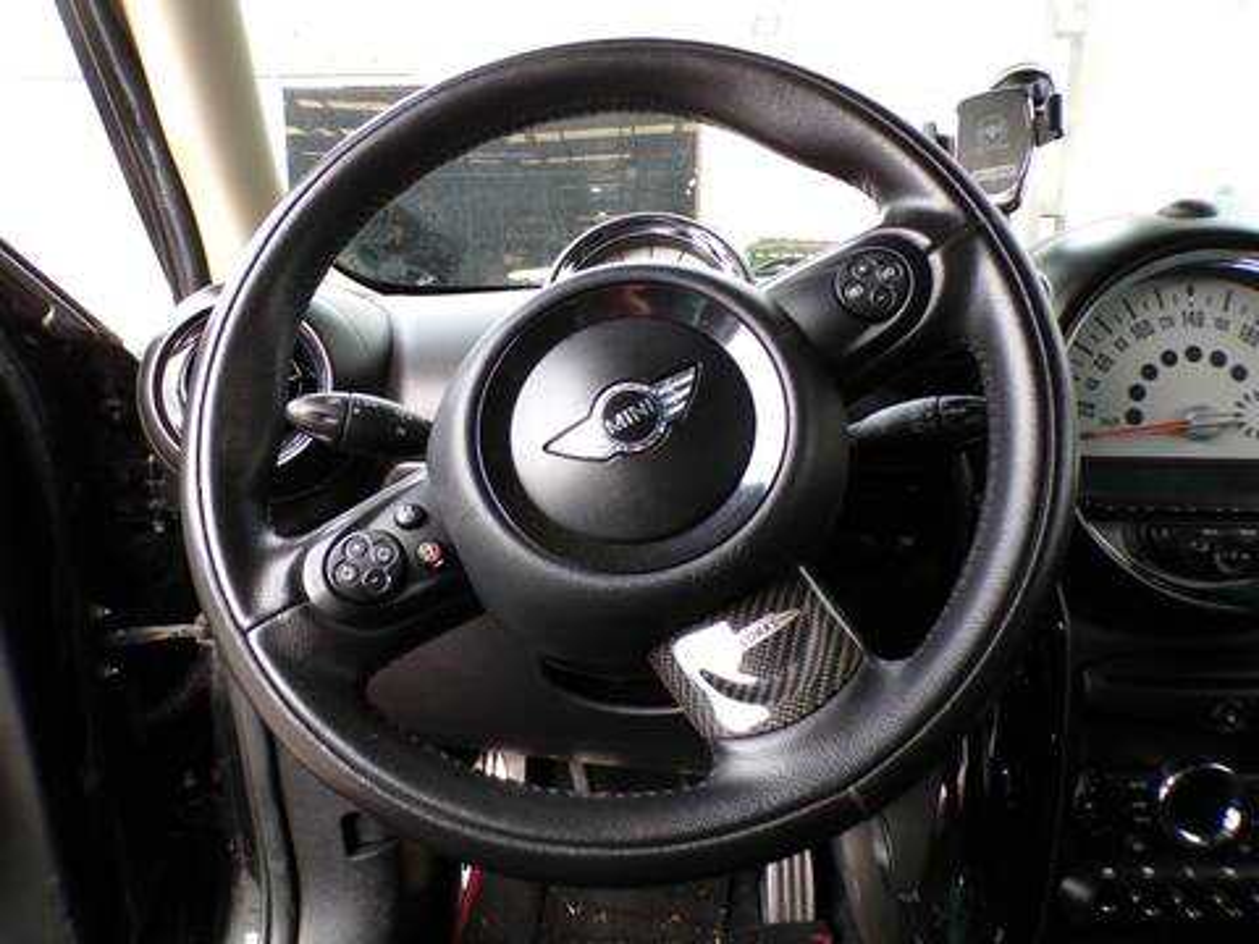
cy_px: 472
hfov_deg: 71.6
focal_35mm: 24
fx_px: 873
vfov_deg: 56.8
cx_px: 630
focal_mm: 4.3
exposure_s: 1/58
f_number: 3
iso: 100
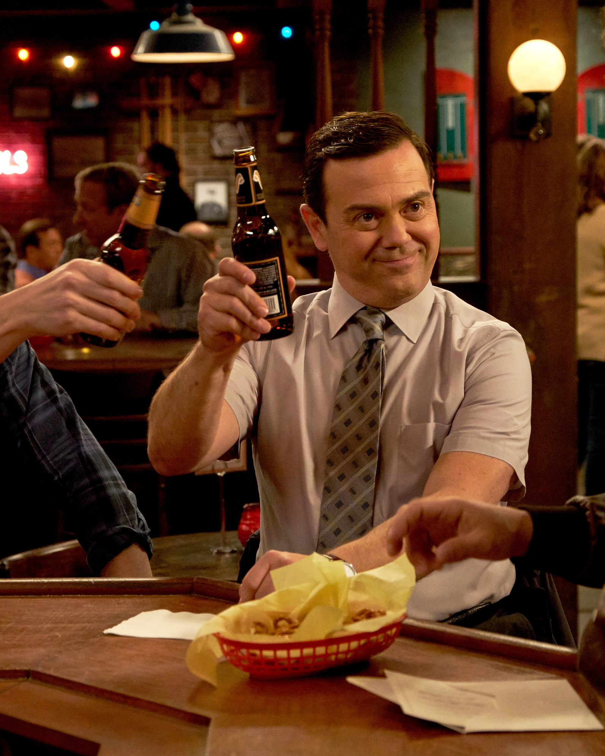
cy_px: 379
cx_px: 266
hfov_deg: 16.9
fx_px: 2037
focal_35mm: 91
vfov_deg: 21.0
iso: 2500
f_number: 3.2
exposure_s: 1/125
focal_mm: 42.7
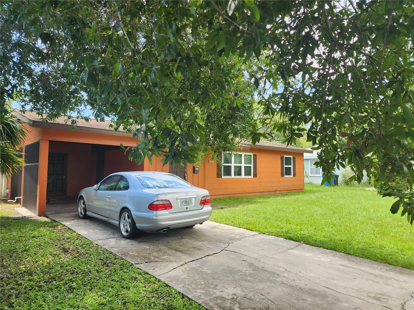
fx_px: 275
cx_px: 207
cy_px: 155
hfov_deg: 73.9
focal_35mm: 23
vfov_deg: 58.9
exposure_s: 1/180
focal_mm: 6.4
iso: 16
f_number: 1.8
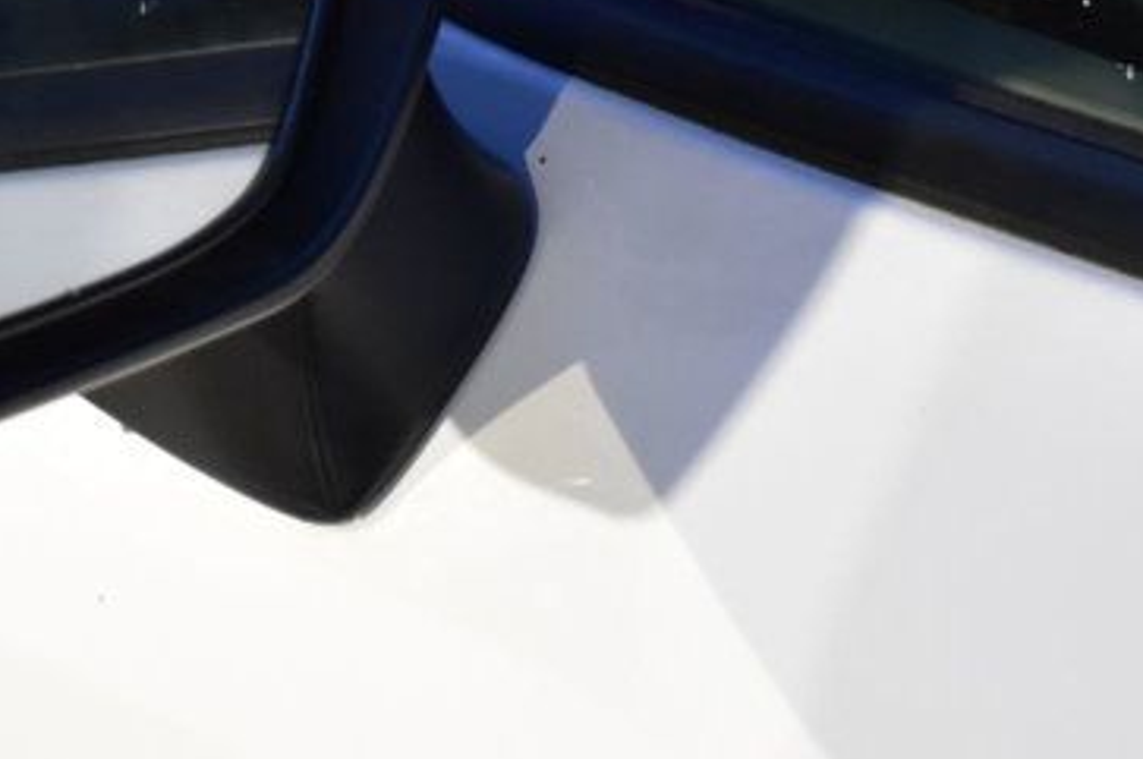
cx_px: 649
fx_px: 5105
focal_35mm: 161
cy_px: -82
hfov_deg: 12.8
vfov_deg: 8.4
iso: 1600
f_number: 4.8
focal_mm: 38
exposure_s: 1/15
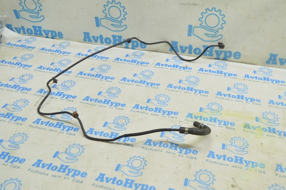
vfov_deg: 36.8
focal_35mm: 36
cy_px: 91
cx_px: 151
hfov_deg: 53.1
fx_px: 286
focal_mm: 22
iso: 400
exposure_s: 1/20
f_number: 5.6
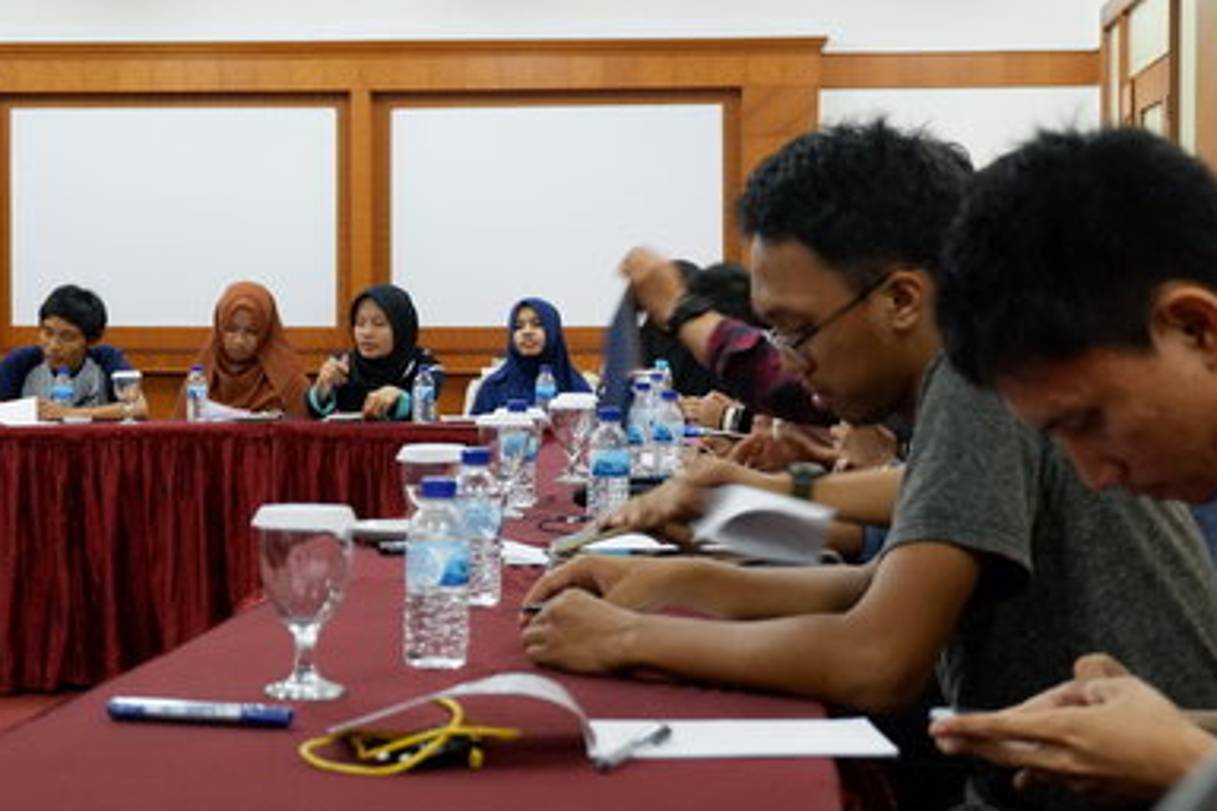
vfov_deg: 19.5
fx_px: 2366
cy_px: 380
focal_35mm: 70
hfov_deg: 28.8
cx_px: 615
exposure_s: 1/26
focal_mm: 43.4
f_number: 5.6
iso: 3200
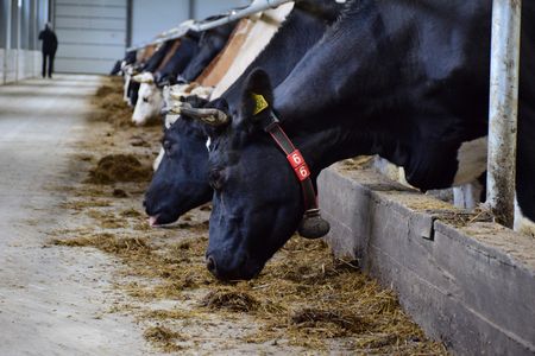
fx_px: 1471
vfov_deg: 13.8
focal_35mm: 99
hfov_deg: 20.6
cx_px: 268
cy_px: 178
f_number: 5.3
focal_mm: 66
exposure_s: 1/30
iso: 1600
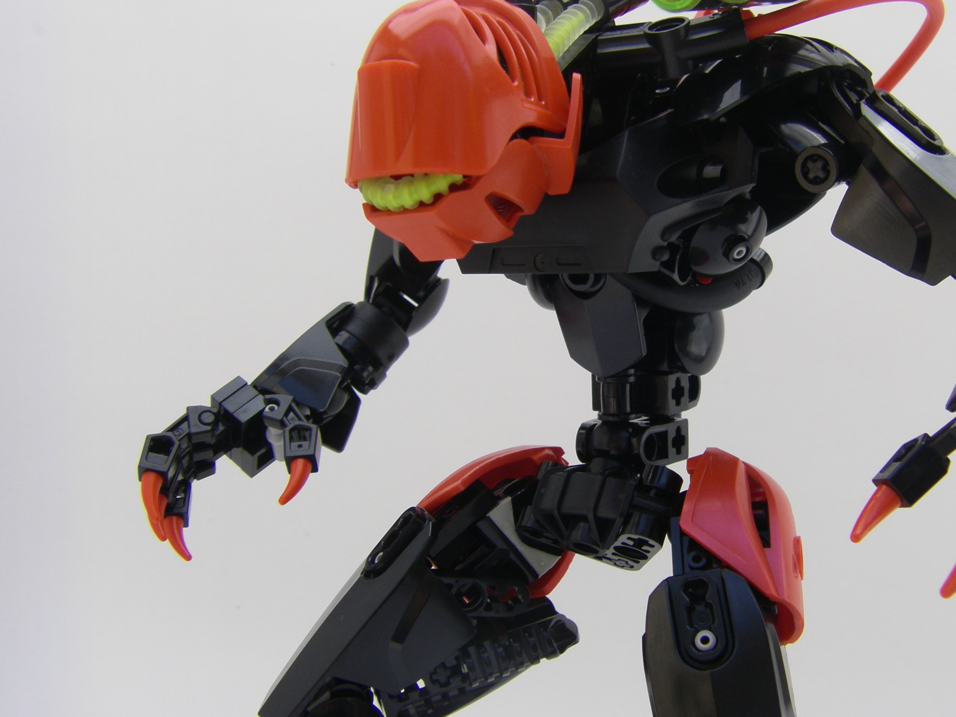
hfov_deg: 37.9
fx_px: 1381
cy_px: 316
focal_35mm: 50
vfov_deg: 29.1
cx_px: 621
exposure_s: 1/250
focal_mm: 6.3
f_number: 3.5
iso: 64
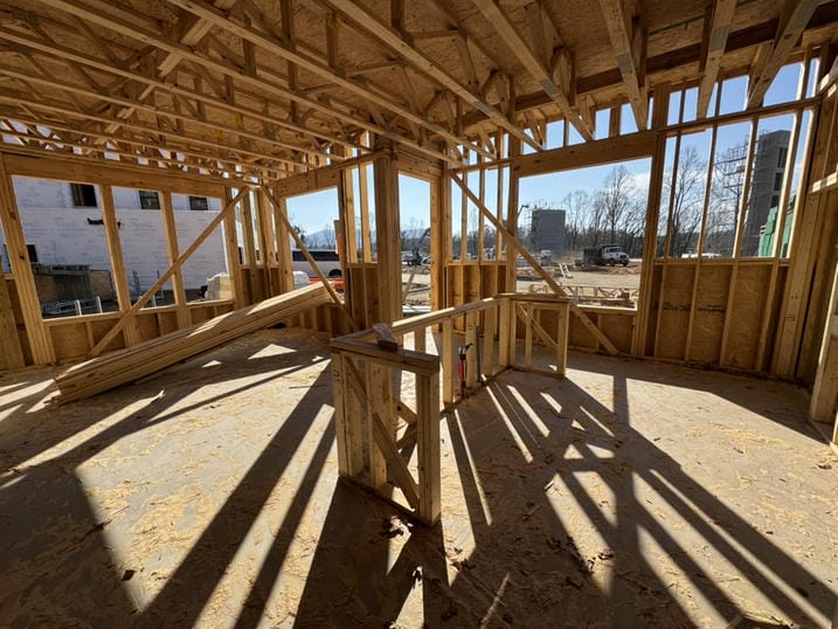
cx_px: 419
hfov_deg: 102.1
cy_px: 314
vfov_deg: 85.7
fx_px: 339
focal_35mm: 14
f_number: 2.2
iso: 50
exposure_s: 1/1748
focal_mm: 2.22
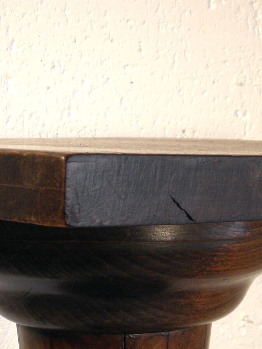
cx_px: 146
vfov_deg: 19.6
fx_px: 979
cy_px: 352
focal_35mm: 97
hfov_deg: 15.2
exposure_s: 1/30
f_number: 3.7
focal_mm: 6.2
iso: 100
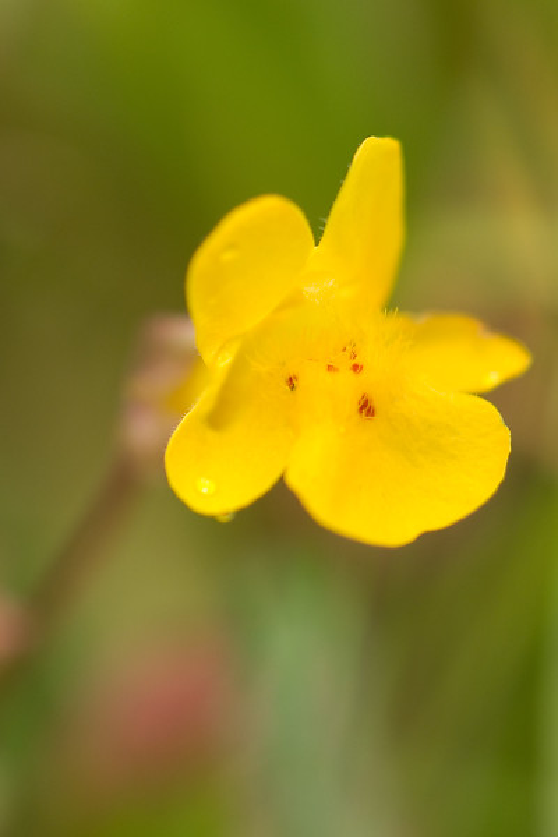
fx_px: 3662
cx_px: 279
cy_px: 418
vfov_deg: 13.0
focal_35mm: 158
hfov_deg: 8.7
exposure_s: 1/320
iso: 160
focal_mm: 105
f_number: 5
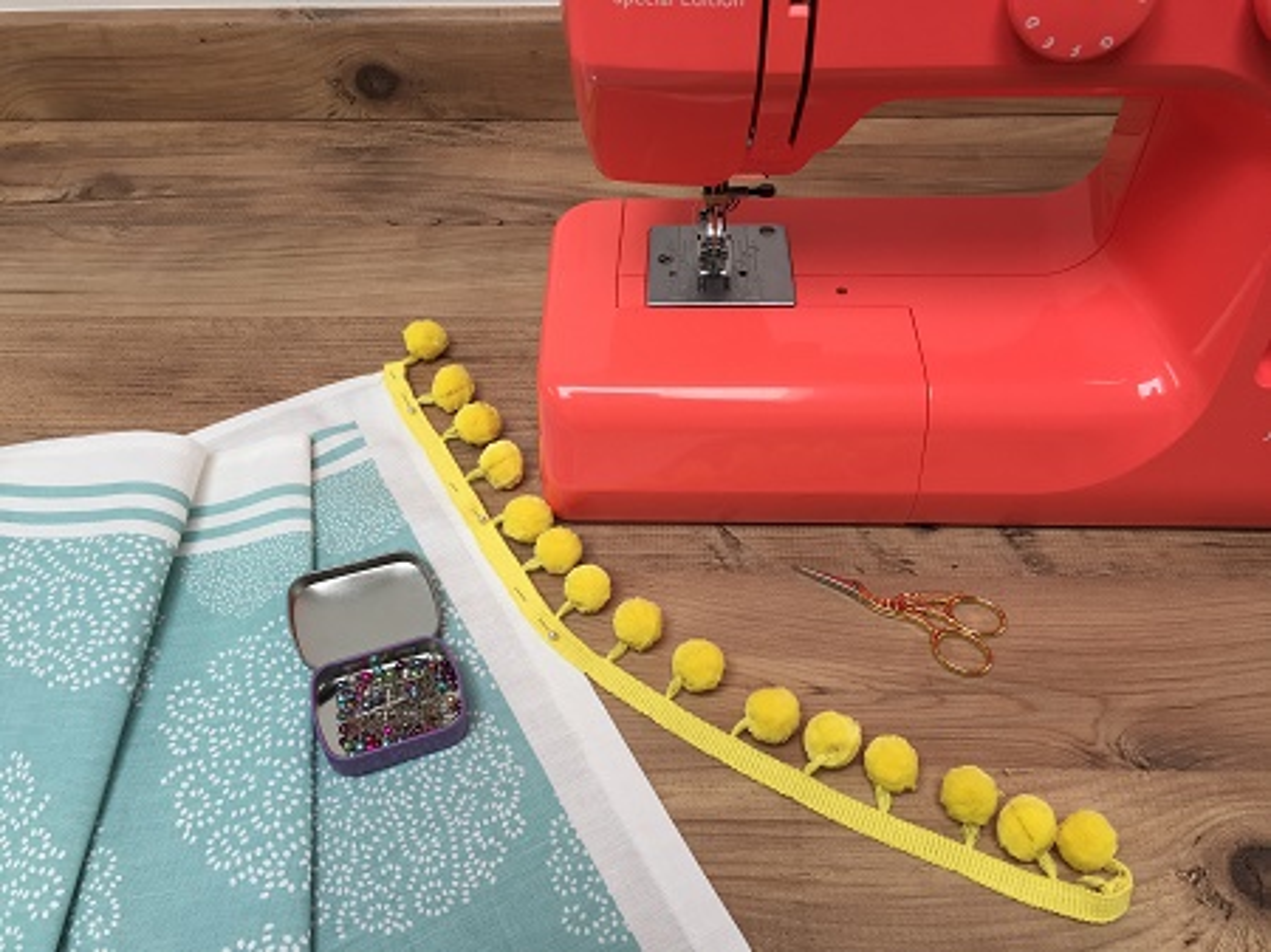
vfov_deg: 48.2
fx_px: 1064
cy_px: 476
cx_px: 636
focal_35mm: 29
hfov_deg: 61.7
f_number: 2.2
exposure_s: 1/122
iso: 32
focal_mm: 4.15
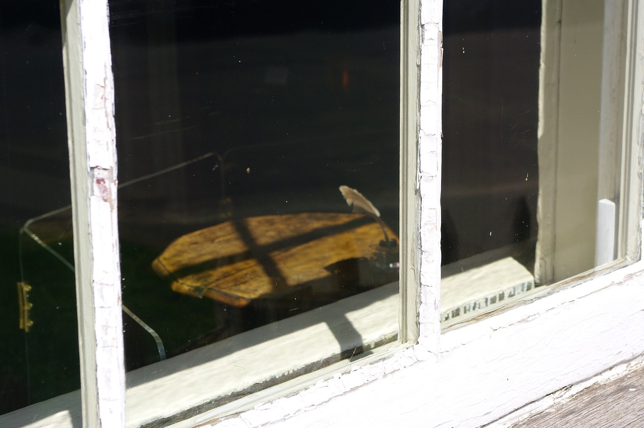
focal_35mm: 82
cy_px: 214
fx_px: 1466
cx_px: 322
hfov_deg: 24.8
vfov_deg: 16.6
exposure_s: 1/250
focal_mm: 55
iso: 200
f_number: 9.5
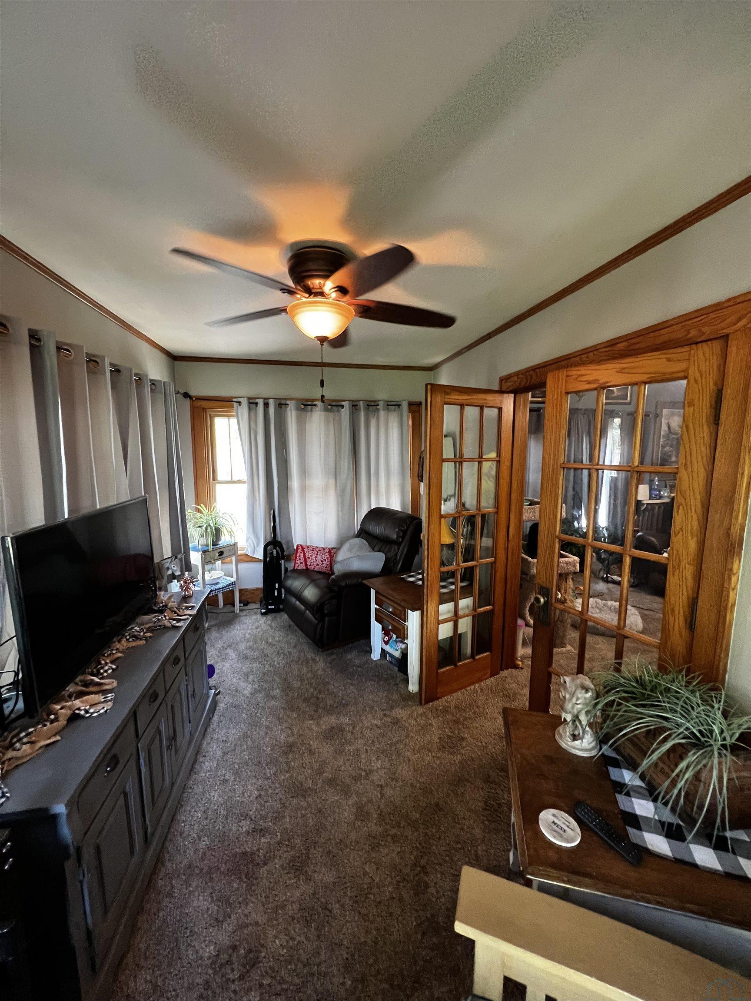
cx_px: 376
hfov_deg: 89.9
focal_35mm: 13
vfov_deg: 106.2
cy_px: 500
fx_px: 376
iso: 500
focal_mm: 1.57
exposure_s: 1/60
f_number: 1.8
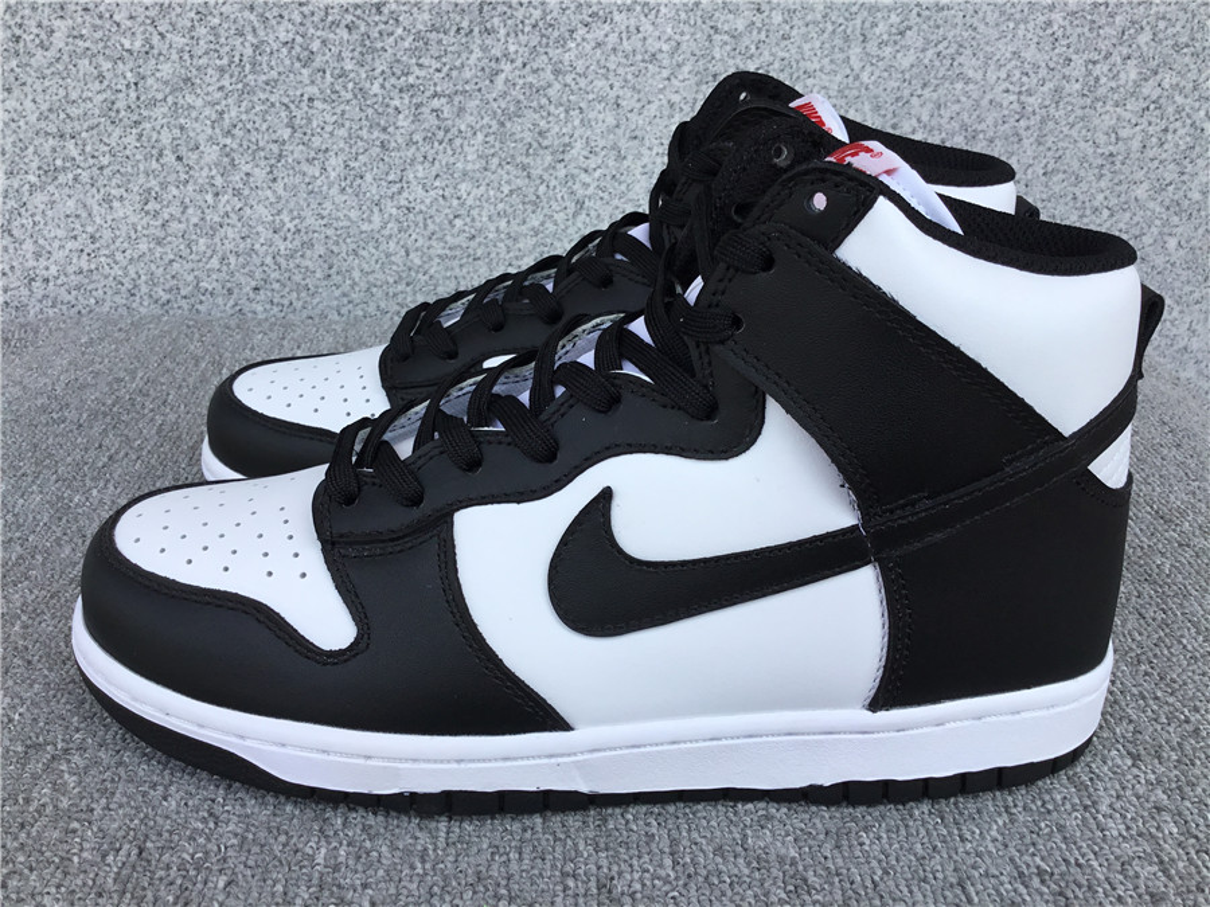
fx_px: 1084
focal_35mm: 31
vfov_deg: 45.4
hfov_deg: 58.4
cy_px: 454
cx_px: 605
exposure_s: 1/438
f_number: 2.4
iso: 25
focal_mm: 3.3
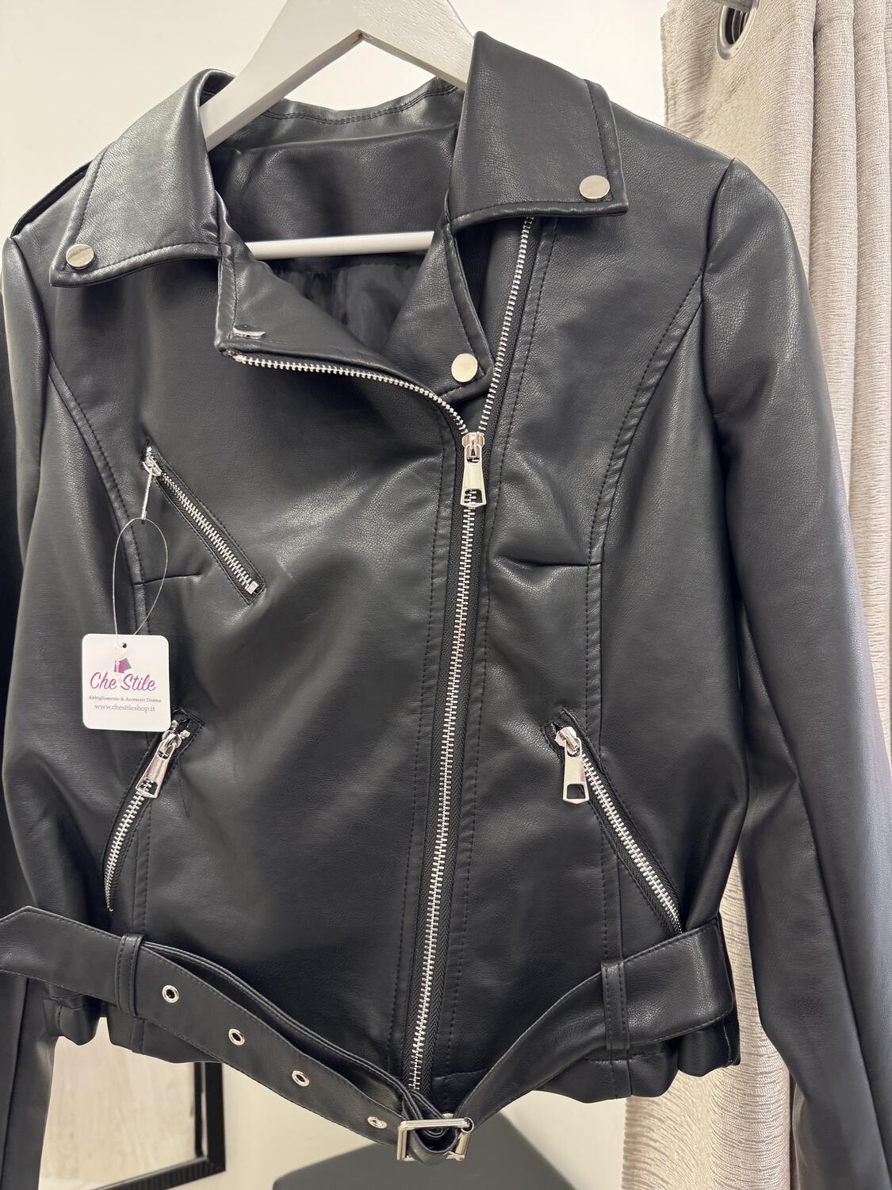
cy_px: 595
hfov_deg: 56.8
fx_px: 825
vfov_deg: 71.6
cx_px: 446
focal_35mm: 24
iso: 125
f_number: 1.78
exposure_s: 1/50
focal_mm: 6.76
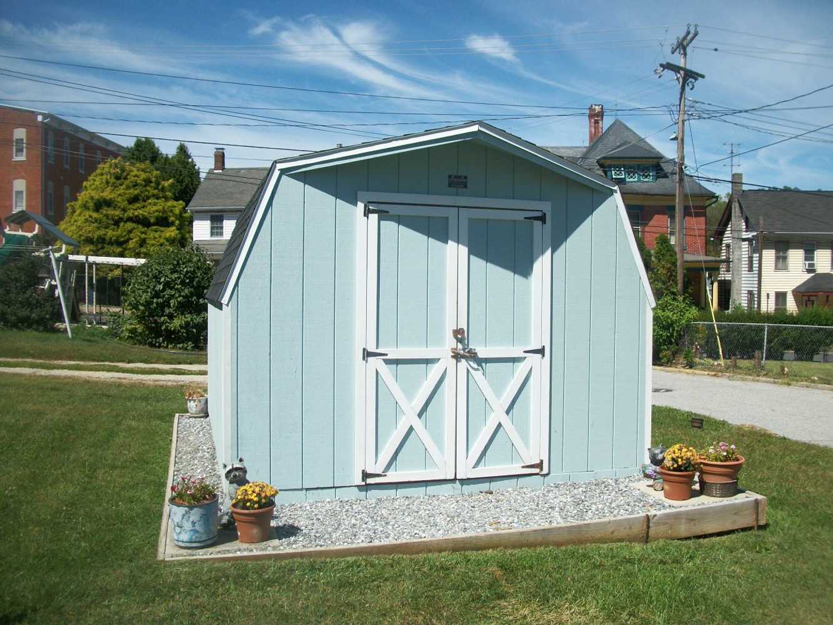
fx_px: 770
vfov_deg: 44.2
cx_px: 416
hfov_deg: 56.8
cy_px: 312
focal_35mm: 32
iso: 80
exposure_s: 1/250
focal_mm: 5.7
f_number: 8.8
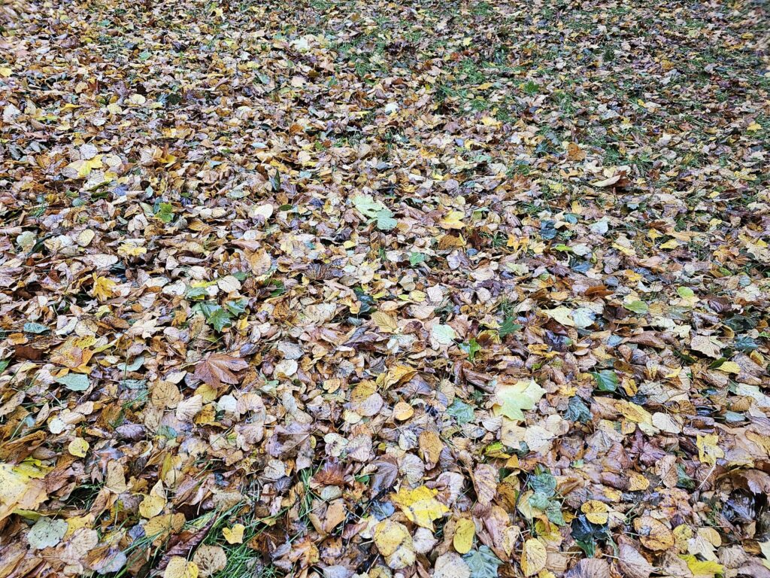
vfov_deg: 58.9
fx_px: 512
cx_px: 385
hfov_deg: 73.9
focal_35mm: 23
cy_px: 289
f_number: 1.7
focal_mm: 6.3
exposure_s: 1/180
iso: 200
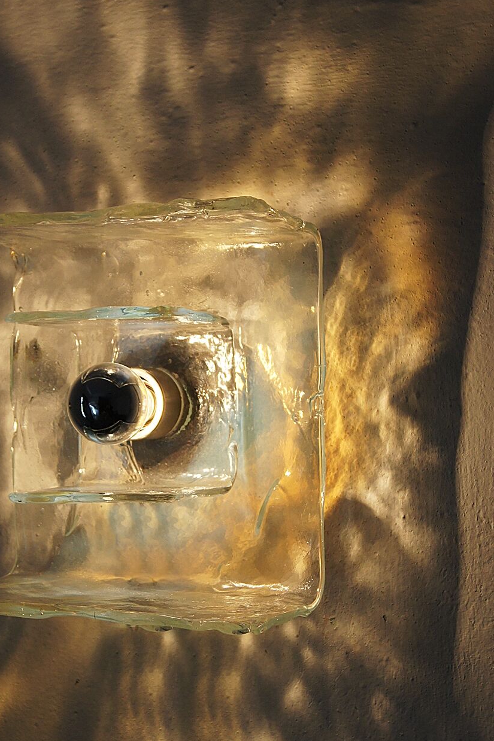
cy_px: 424
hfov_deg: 21.5
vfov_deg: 31.8
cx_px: 155
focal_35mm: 63
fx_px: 1297
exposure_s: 1/200
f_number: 5.6
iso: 400
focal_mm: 26
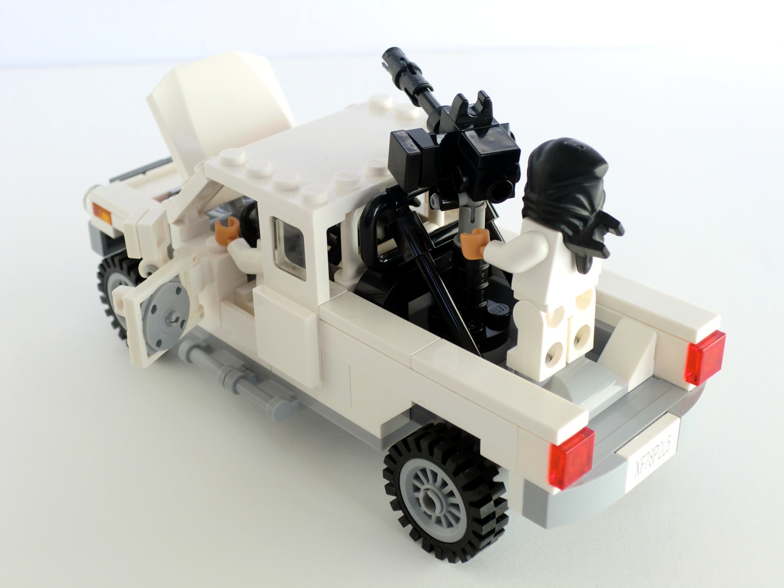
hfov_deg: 37.5
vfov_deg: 28.6
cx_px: 392
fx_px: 1155
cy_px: 294
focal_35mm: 51
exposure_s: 1/80
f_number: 3.8
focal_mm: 9.4
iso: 64
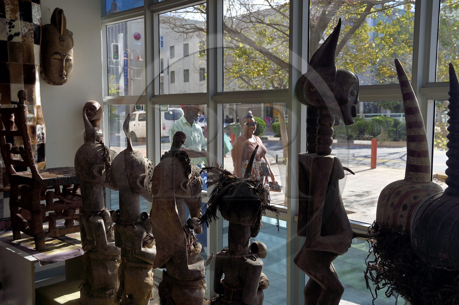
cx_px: 230
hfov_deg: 48.5
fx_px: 510
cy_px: 152
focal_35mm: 40
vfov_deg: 33.3
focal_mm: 40
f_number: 8
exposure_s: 1/320
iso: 250
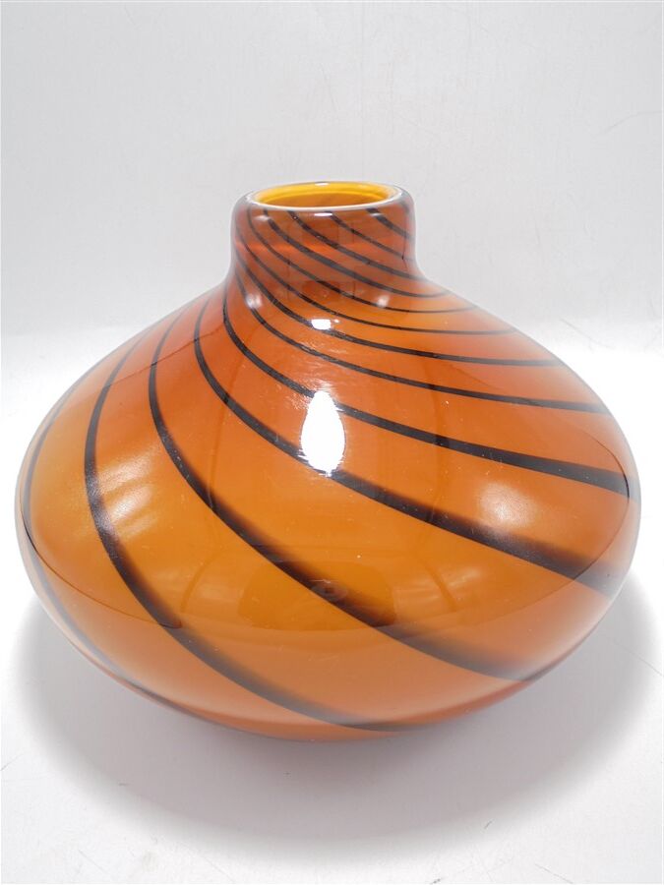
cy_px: 442
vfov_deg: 54.0
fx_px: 870
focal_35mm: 34
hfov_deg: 41.8
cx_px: 332
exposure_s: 1/30
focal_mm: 6.1
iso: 100
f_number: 4
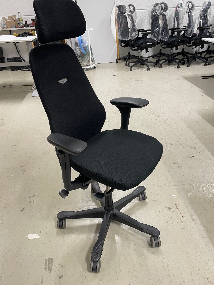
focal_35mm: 27
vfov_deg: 65.3
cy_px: 139
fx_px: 223
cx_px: 106
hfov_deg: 51.4
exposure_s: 1/50
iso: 64
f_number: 1.6
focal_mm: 4.2
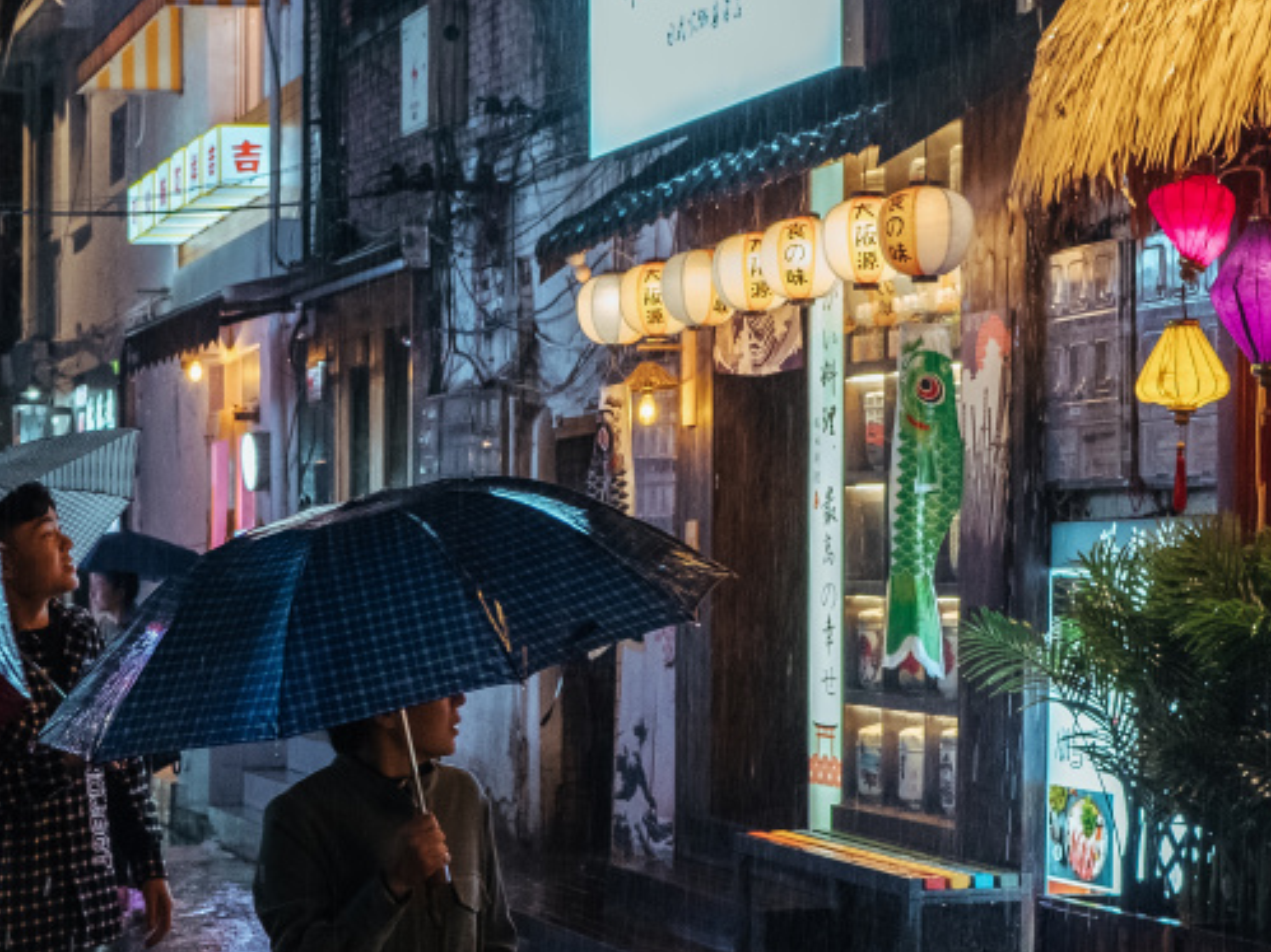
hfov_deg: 24.1
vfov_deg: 18.2
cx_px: 550
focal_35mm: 81
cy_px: 636
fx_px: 2973
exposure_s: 1/80
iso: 1600
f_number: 3.6
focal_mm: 23
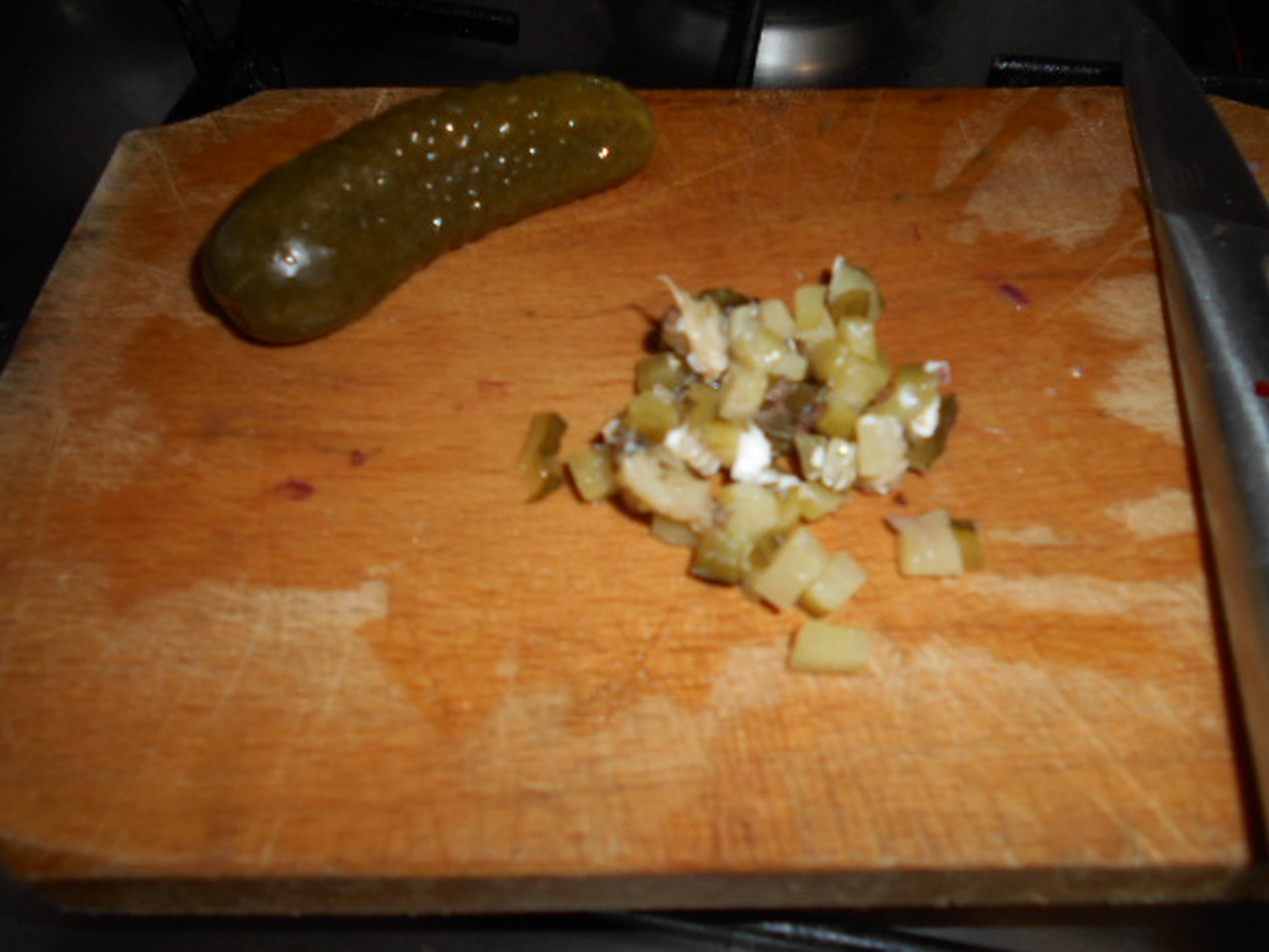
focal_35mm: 26
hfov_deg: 67.3
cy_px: 476
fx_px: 953
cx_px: 634
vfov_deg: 53.1
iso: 80
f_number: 3.2
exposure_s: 1/25
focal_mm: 4.6
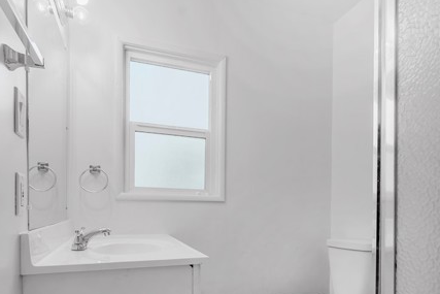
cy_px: 199
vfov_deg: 52.1
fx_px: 293
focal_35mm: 24
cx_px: 242
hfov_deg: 73.5
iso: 100
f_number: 7.1
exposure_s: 1/125
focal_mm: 16
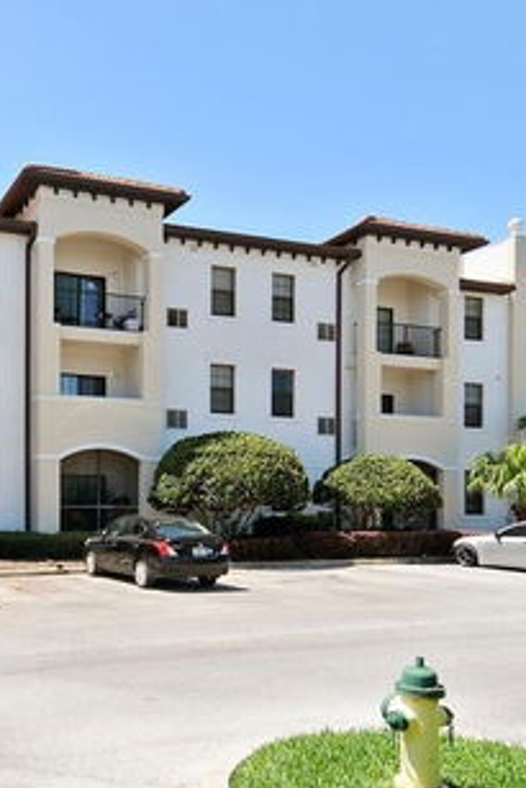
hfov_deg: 44.6
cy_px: 386
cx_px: 36
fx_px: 564
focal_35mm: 26
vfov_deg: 69.8
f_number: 9
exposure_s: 1/250
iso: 250
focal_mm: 11
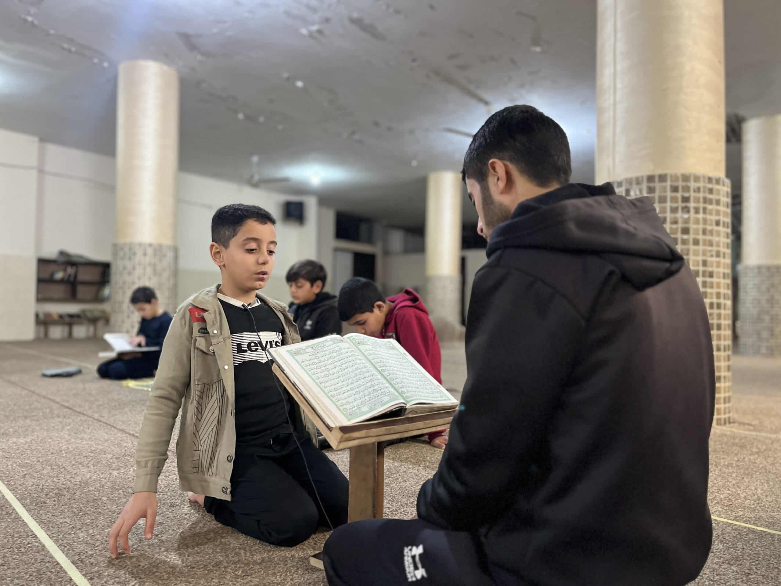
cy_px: 293
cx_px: 390
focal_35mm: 26
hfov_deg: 67.3
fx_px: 587
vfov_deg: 53.1
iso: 400
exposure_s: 1/50
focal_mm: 5.1
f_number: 1.6
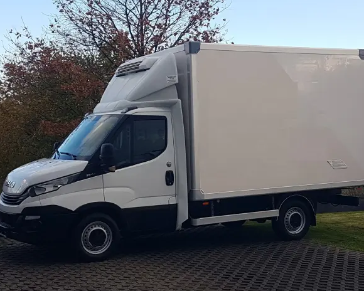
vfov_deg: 51.5
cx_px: 186
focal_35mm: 28
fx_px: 302
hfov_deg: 62.2
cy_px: 148
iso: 40
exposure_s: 1/618
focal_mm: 4.2
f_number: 1.7
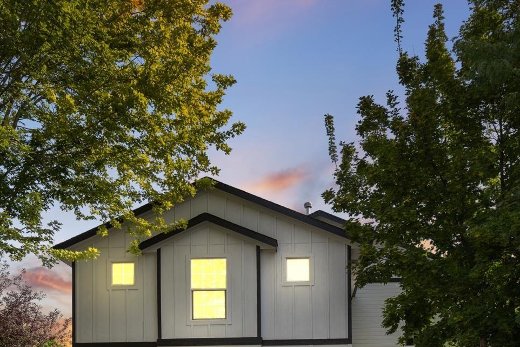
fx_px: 582
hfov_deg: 48.1
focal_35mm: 40
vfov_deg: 28.9
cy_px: 413
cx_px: 276
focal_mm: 15.5
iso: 100
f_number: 4
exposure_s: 1/400
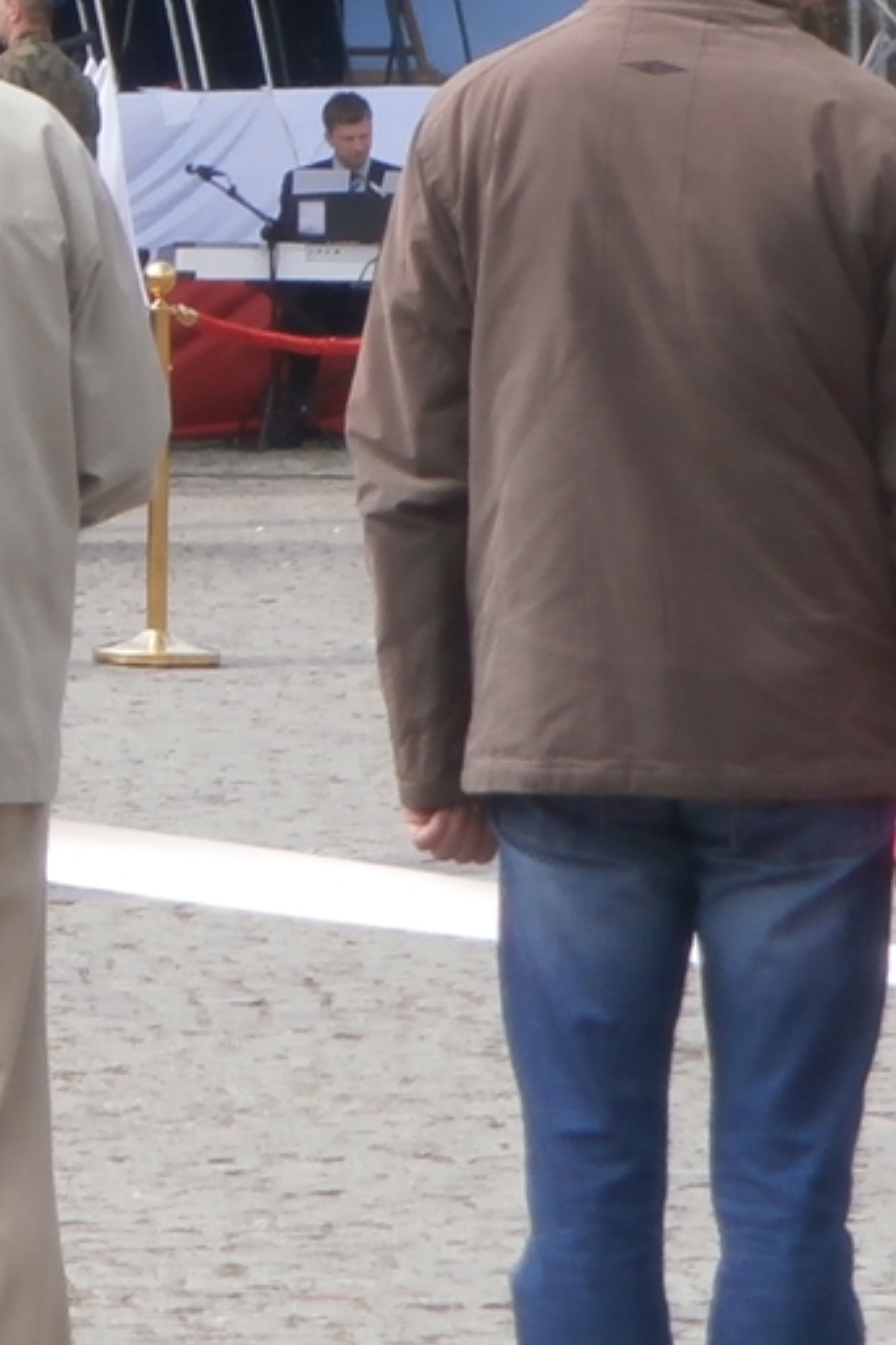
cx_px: -969
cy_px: -89
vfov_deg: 4.9
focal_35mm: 422
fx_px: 15753
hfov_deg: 3.2
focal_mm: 23.5
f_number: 6.5
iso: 80
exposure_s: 1/160
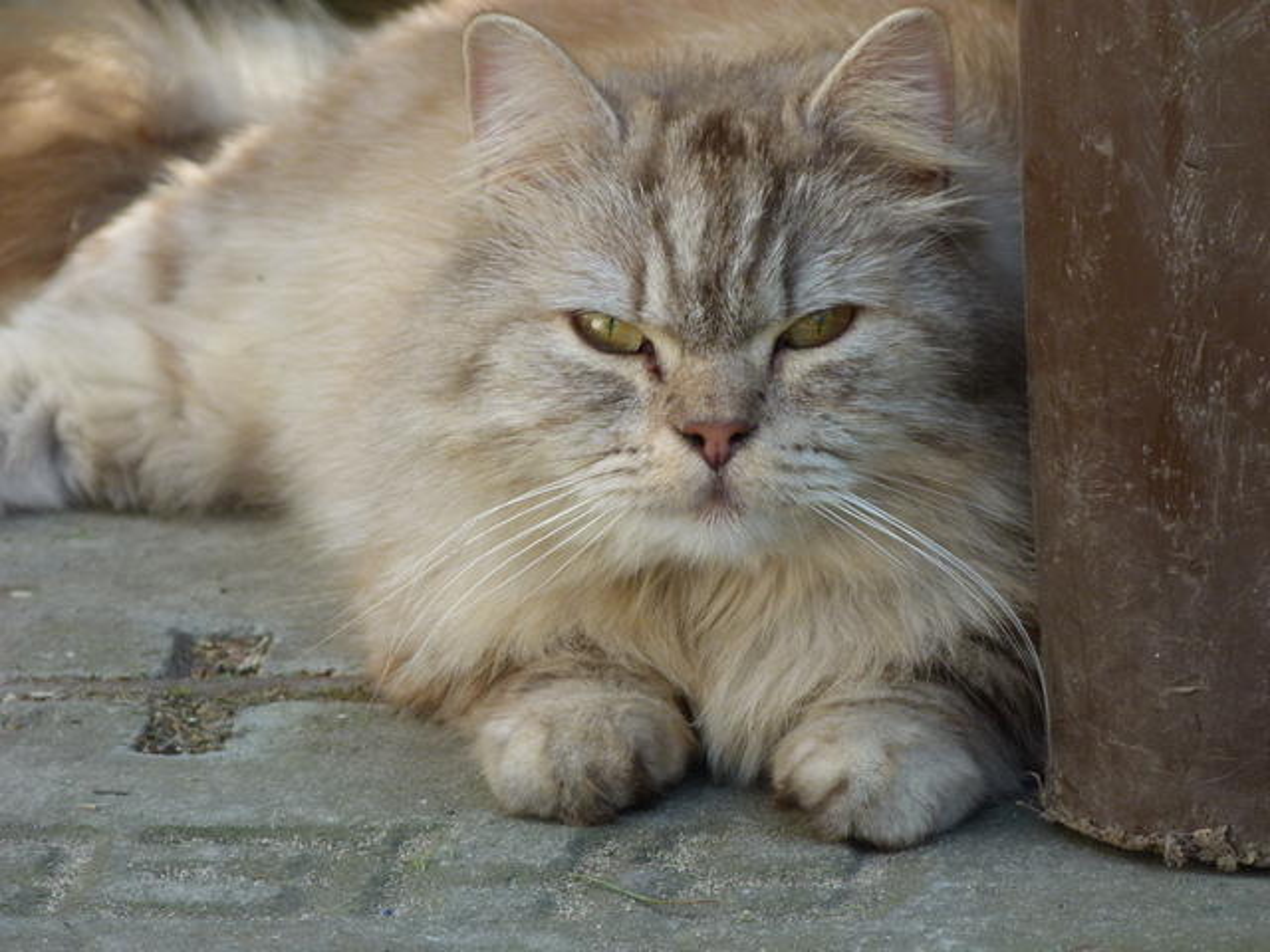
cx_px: 635
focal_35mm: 396
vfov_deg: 3.8
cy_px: 476
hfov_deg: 5.0
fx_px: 14529
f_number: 4.2
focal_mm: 71.3
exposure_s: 1/160
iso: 100
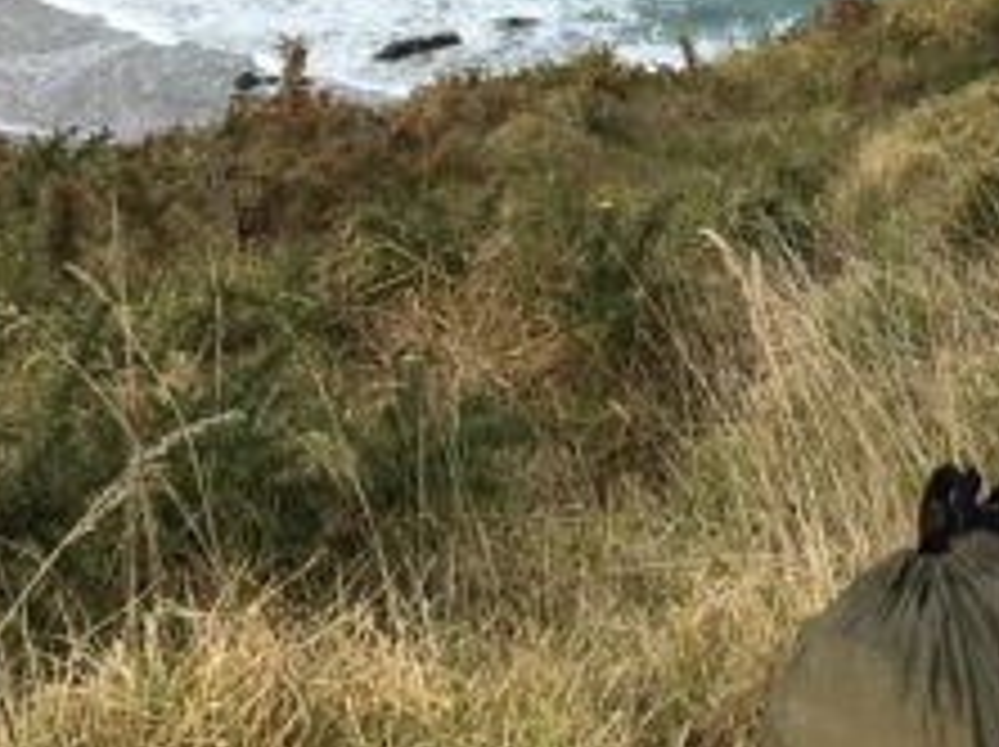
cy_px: -855
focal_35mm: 134
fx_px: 3863
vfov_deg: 10.0
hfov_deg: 14.2
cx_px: 1238
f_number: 2.2
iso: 25
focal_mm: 4.15
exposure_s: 1/381
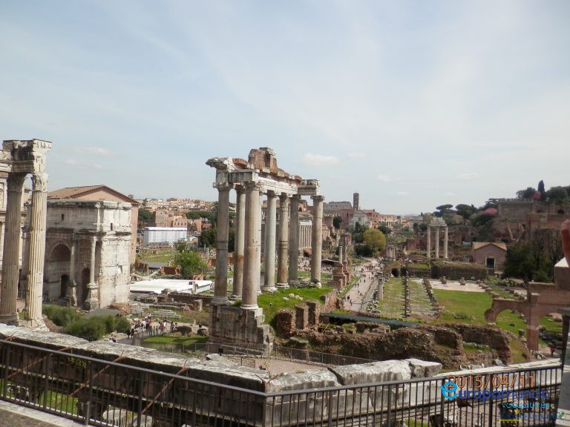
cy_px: 214
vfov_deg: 54.9
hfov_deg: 69.4
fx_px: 412
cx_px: 285
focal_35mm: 25
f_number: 8.7
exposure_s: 1/160
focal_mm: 4.5
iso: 80
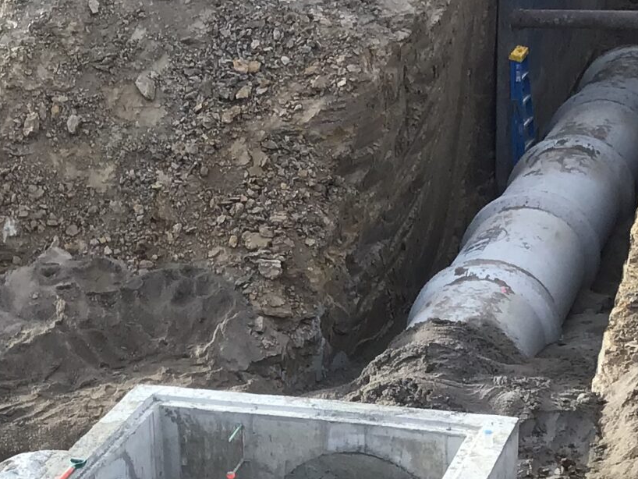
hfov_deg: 19.6
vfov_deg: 15.0
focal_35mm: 97
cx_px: -16
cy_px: 480
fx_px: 1788
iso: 25
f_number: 2.4
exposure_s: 1/327
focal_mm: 3.3
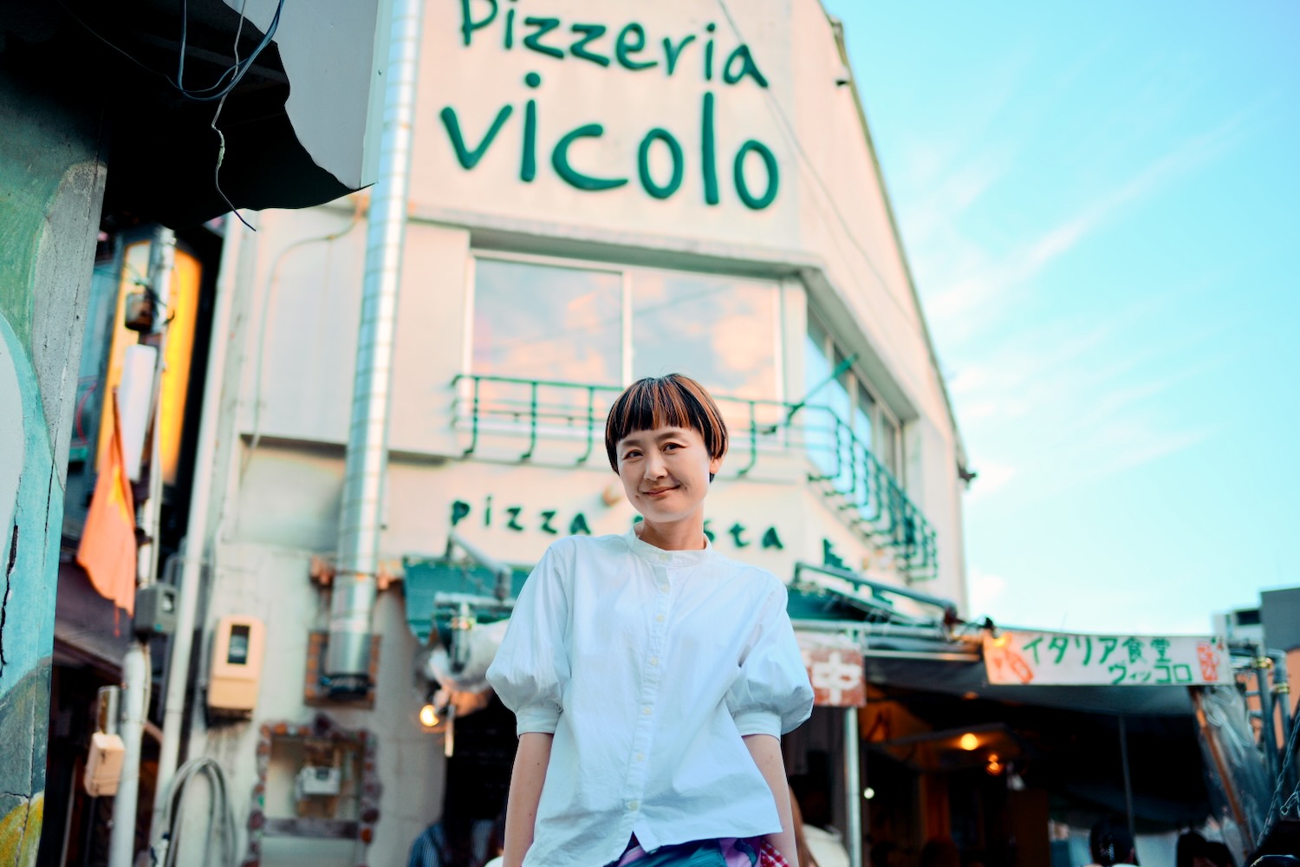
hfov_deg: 48.5
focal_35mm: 40
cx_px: 650
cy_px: 434
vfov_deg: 33.4
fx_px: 1444
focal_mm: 40
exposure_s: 1/200
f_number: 2
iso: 100
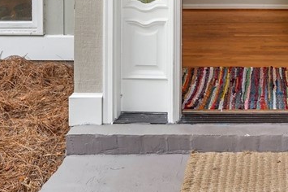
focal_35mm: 52
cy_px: -70
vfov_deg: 22.6
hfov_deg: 35.8
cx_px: 261
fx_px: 416
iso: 320
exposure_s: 1/30
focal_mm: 17
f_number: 9
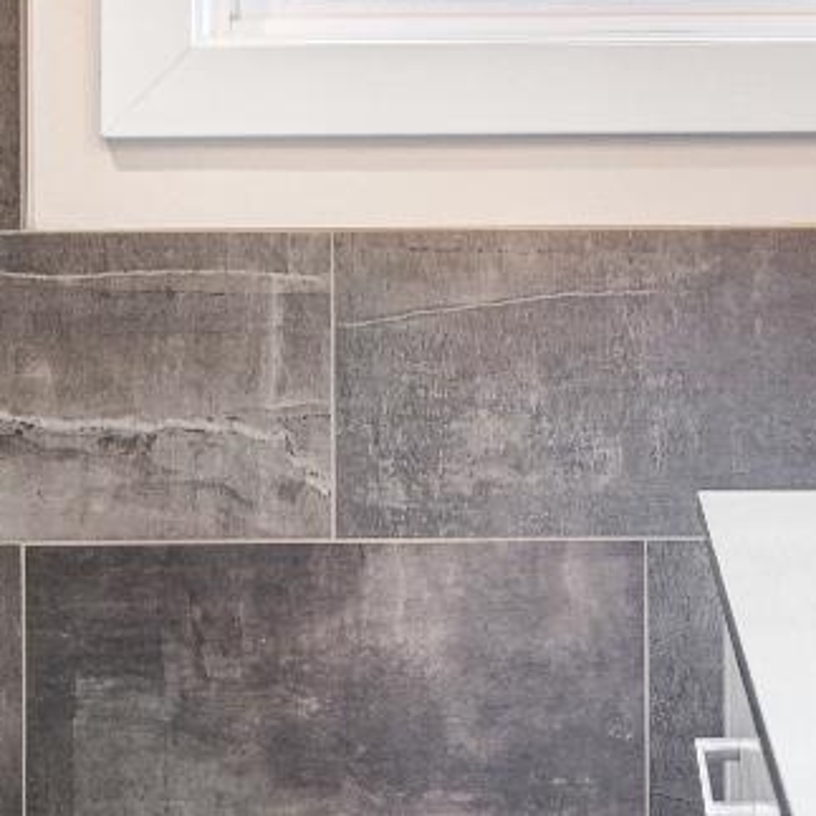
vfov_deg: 20.6
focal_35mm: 83
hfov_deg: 20.7
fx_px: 2214
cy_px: 141
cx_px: 624
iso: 100
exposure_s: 1/15
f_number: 2.8
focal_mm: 14
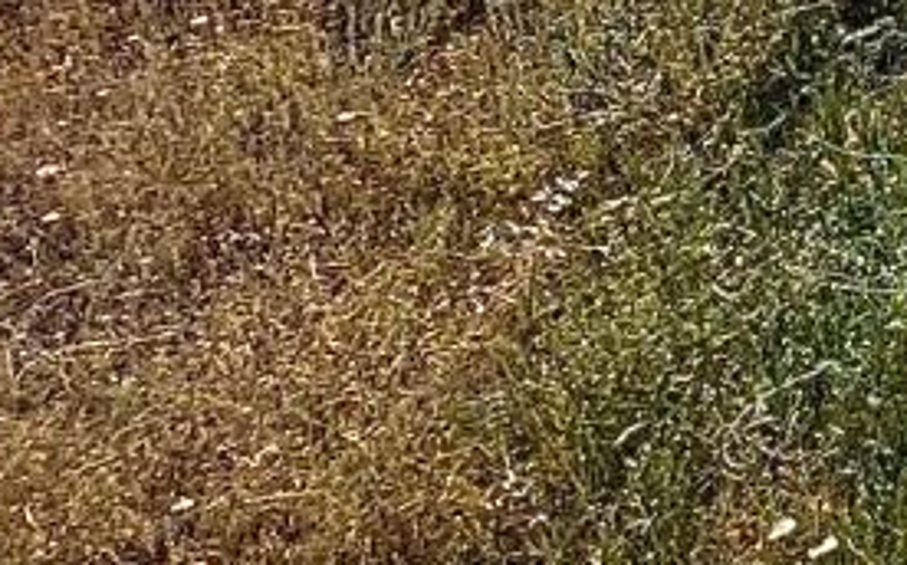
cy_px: -731
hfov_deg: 14.5
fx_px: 1852
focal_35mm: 75
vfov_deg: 13.4
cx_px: 2264
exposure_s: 1/2538
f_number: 1.8
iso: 32
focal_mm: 1.57
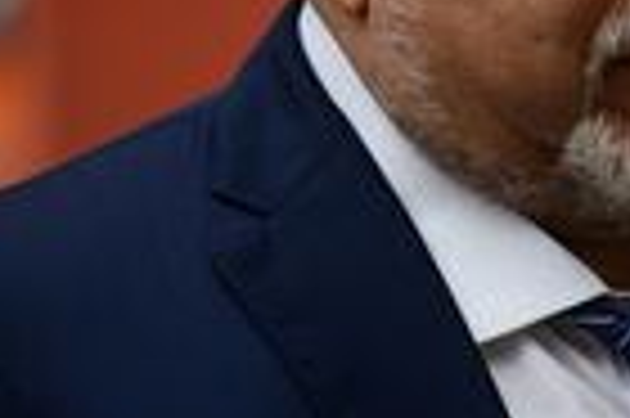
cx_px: 608
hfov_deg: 3.6
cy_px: 58
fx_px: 9998
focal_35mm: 572
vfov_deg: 2.4
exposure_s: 1/800
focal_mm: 200
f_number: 2.8
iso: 125
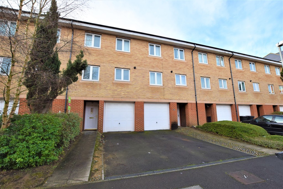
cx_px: 142
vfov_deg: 77.3
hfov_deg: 100.4
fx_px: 118
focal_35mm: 15
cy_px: 94
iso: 360
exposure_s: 1/250
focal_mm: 10
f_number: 8
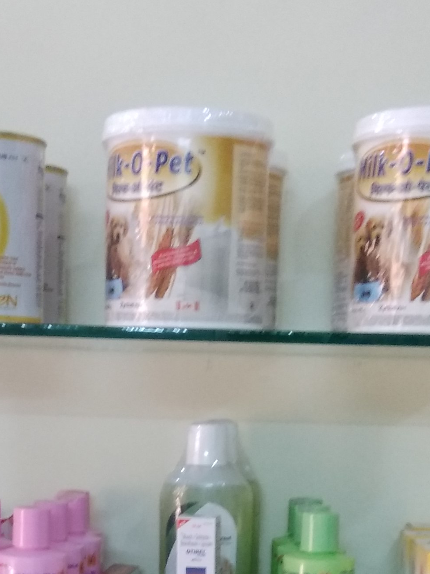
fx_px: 1110
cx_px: 140
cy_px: 633
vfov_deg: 26.6
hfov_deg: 21.8
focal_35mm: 67
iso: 400
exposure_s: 1/25
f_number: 2
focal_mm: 3.57
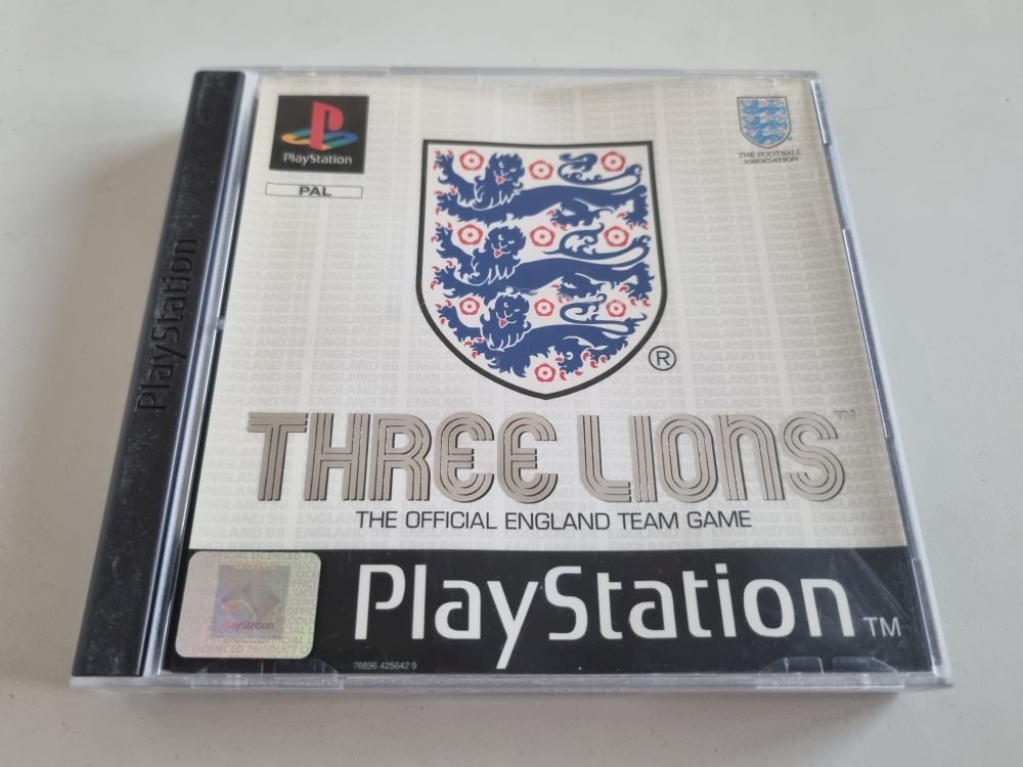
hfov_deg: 67.3
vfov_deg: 53.1
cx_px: 512
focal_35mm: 26
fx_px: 768
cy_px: 384
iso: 160
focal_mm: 5.4
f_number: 1.8
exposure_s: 1/50
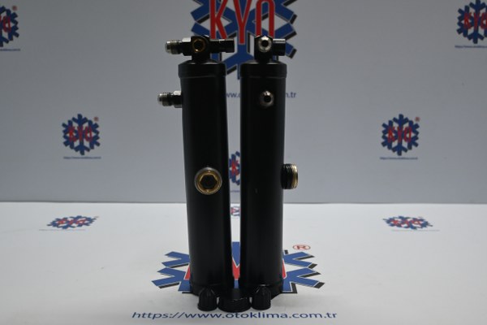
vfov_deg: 36.2
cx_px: 244
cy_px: 162
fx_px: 497
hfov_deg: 52.2
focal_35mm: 37
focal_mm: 24.5
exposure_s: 1/125
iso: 720
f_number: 4.2
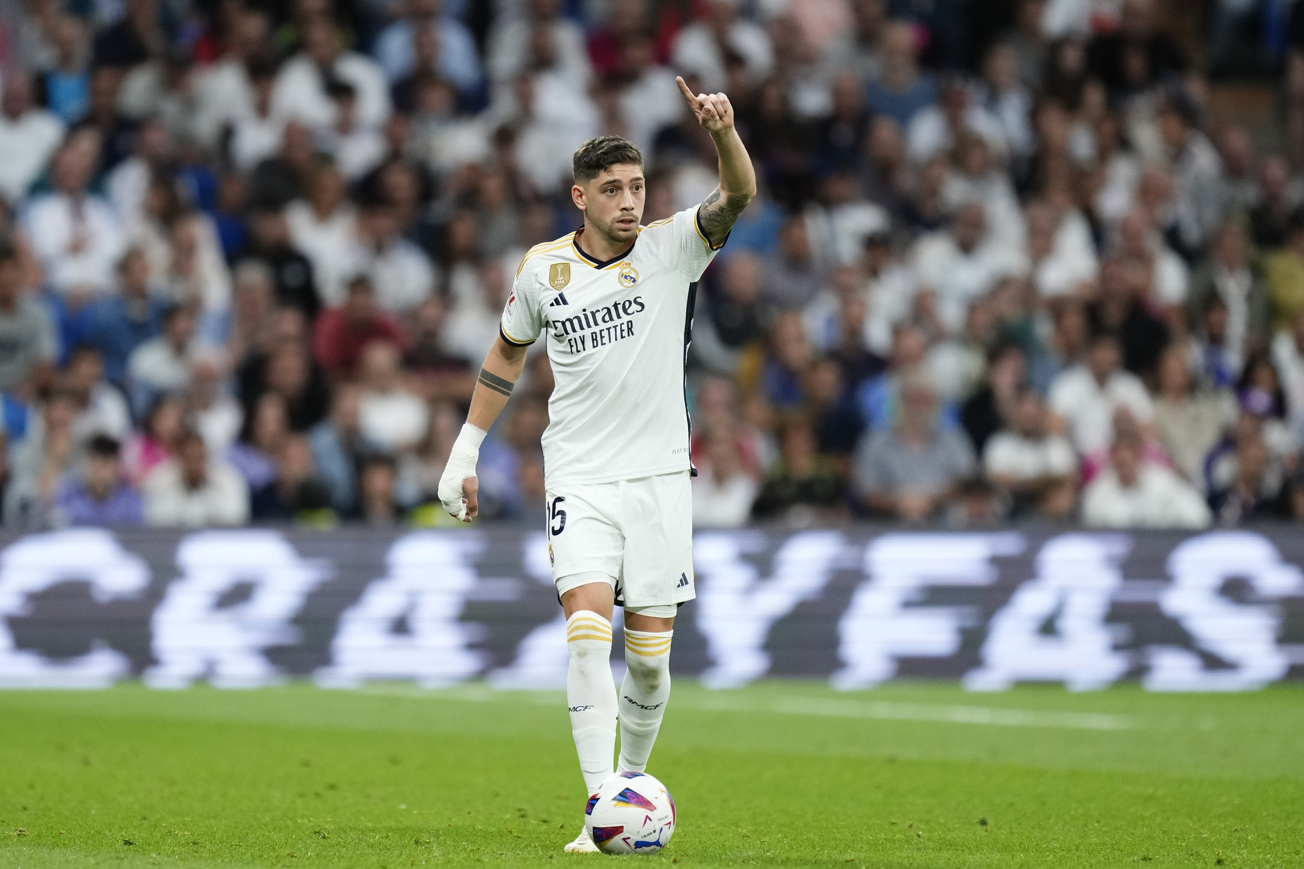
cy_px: 434
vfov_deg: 3.4
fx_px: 14488
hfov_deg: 5.2
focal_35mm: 400
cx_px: 652
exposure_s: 1/2000
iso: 2000
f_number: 2.8
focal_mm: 400
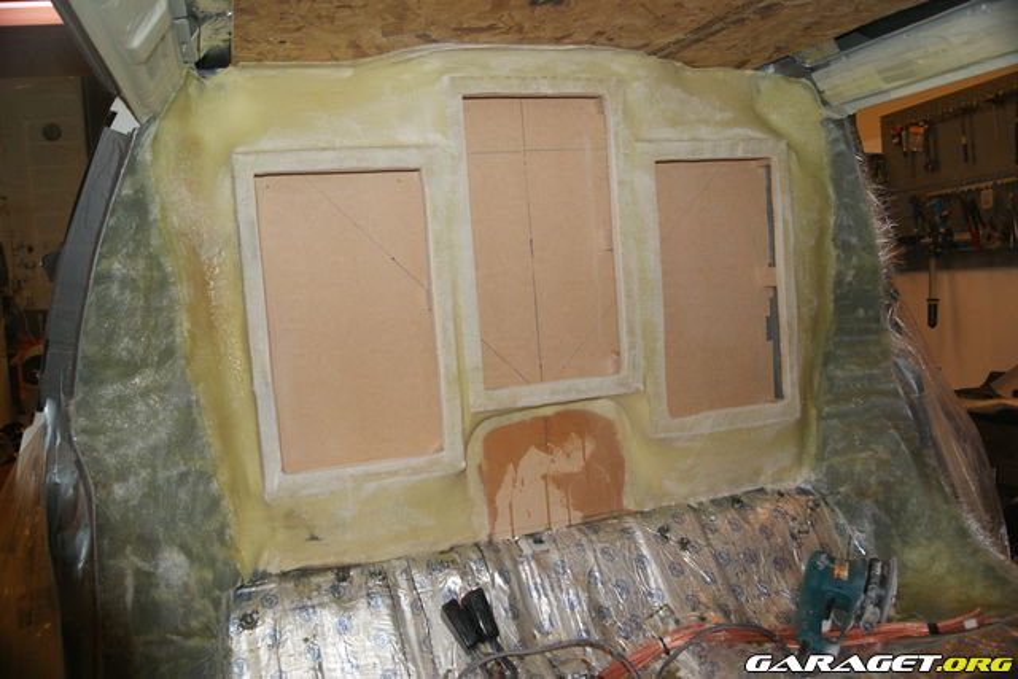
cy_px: 340
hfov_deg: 67.4
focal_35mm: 27
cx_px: 509
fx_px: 764
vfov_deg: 48.0
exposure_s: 1/60
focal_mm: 18
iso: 400
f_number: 5.6
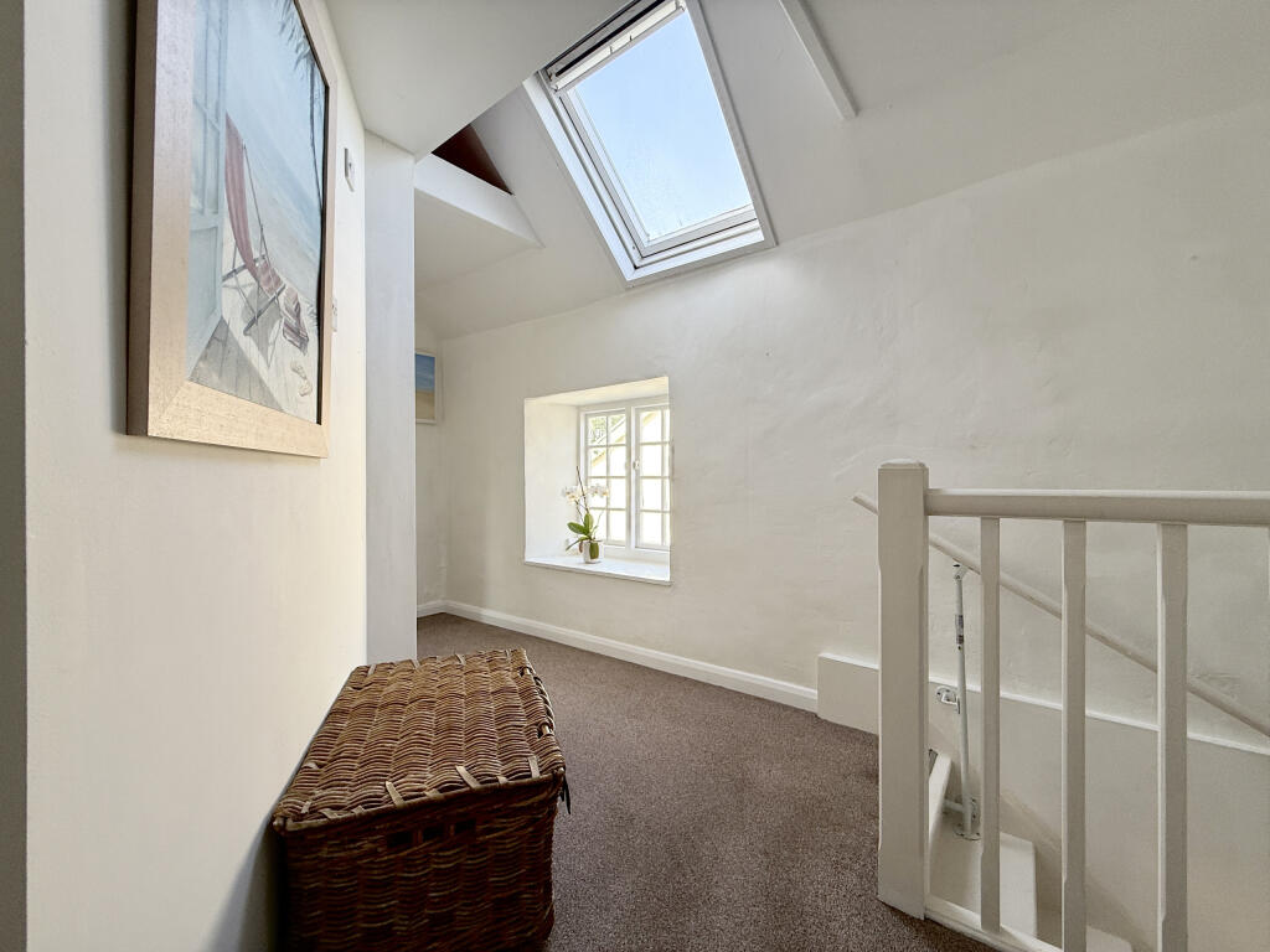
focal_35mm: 14
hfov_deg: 102.1
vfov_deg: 85.7
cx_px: 635
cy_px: 476
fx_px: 514
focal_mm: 2.22
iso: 64
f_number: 2.2
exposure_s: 1/130
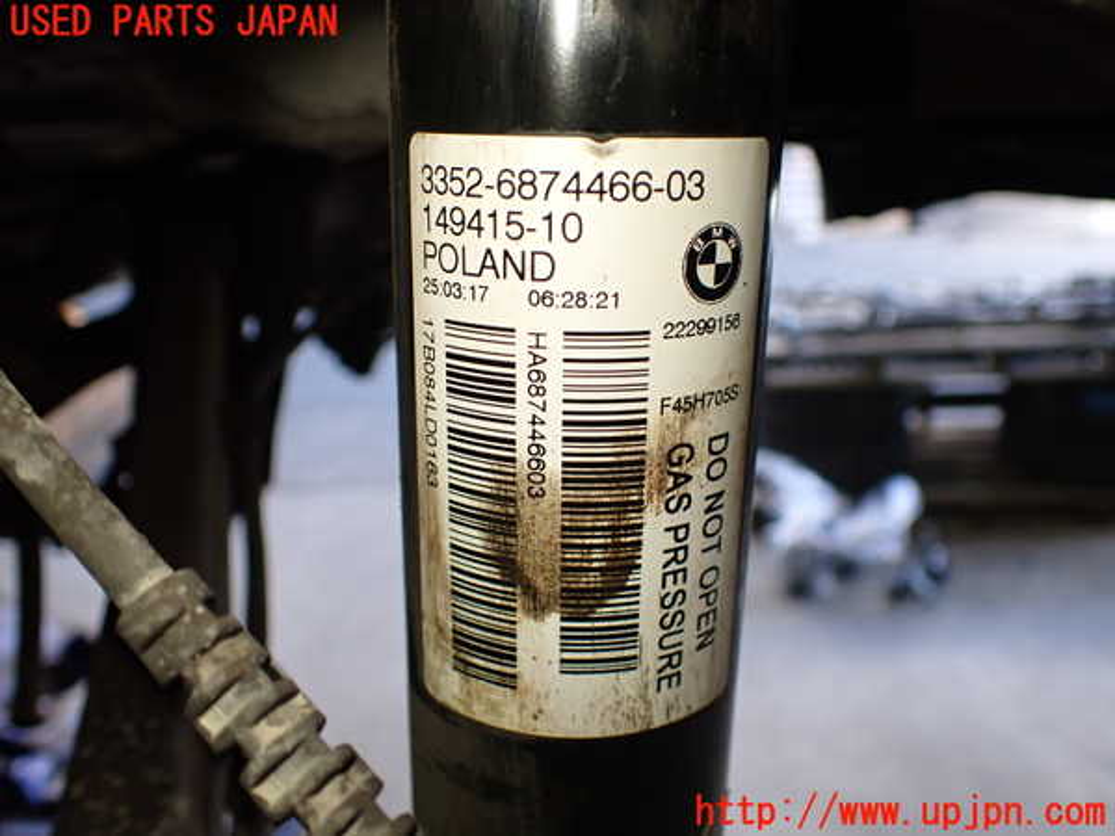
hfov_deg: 60.0
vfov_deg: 46.8
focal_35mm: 30
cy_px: 418
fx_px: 966
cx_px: 558
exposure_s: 1/125
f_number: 2.3
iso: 320
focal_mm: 5.4
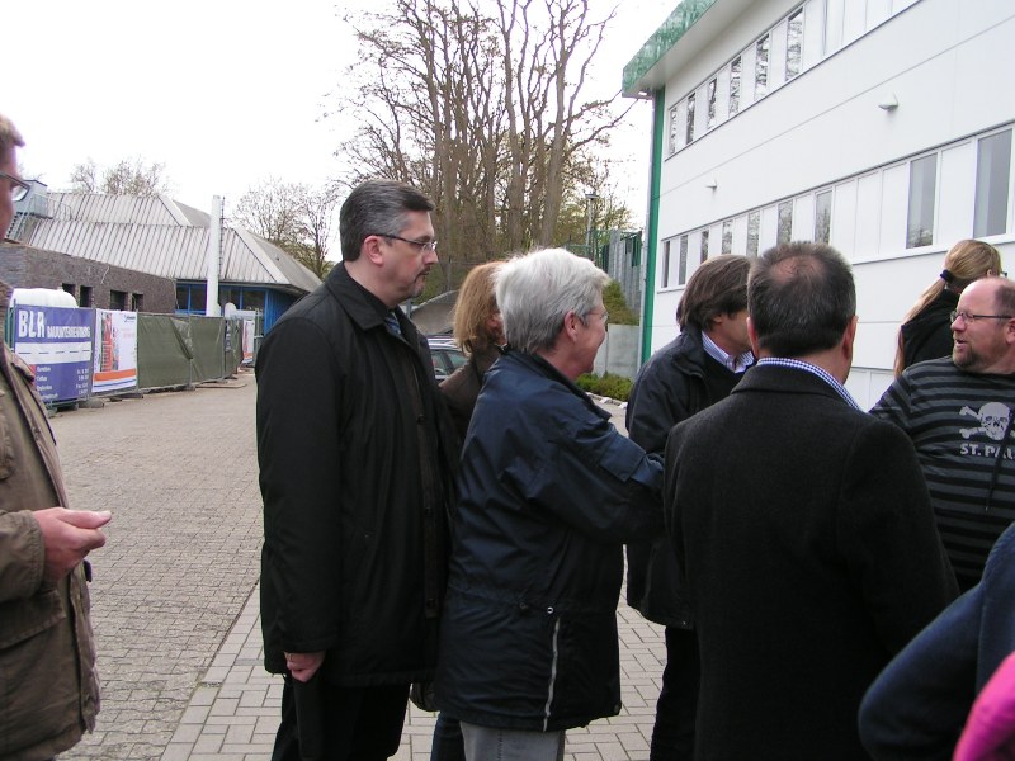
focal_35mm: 38
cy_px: 380
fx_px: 1114
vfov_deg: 37.7
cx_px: 508
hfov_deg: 49.0
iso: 50
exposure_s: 1/100
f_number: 4.5
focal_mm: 5.8
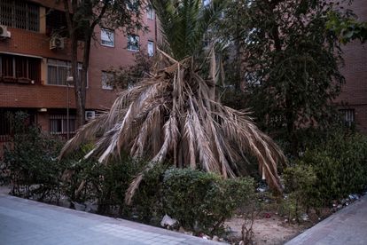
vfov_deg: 37.9
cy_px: 122
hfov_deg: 54.4
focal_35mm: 35
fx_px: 357
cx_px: 184
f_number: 1.4
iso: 640
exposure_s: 1/1000
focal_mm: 23
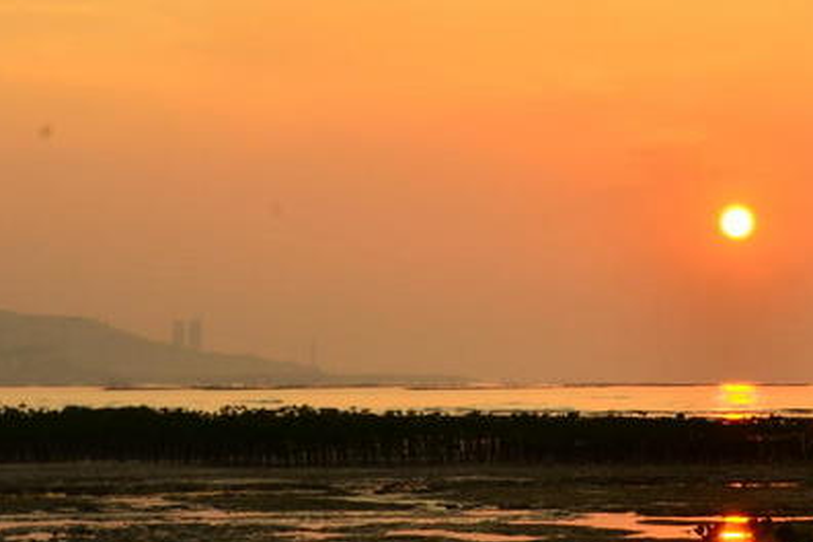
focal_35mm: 106
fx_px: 2394
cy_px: 383
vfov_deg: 12.9
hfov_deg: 18.9
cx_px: 772
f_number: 22
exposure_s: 1/80
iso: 200
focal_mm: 35
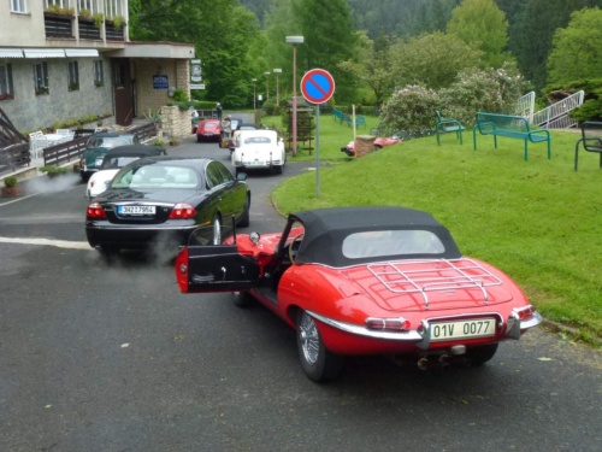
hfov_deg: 49.0
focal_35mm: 38
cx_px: 301
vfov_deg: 37.7
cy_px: 226
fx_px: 661
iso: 250
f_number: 3.8
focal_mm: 6.8
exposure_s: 1/60
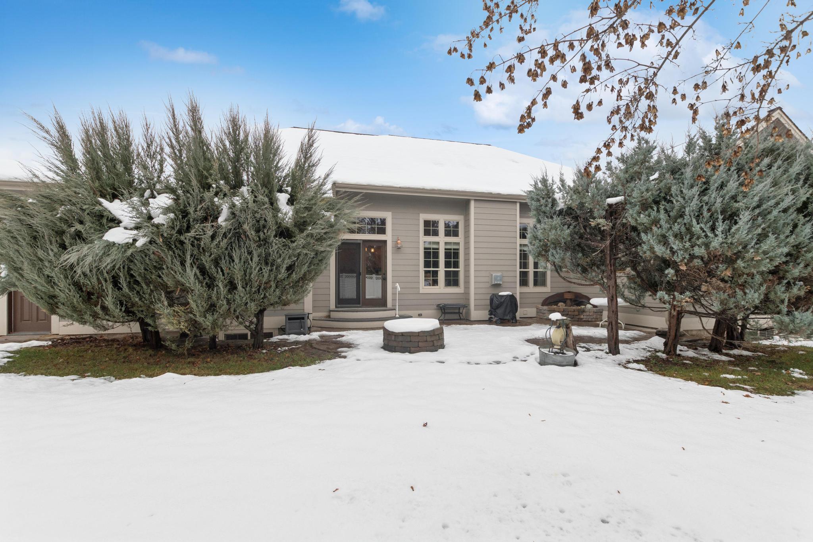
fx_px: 339
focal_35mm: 15
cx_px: 406
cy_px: 271
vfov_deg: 77.3
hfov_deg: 100.4
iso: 100
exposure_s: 1/320
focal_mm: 10
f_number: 6.3
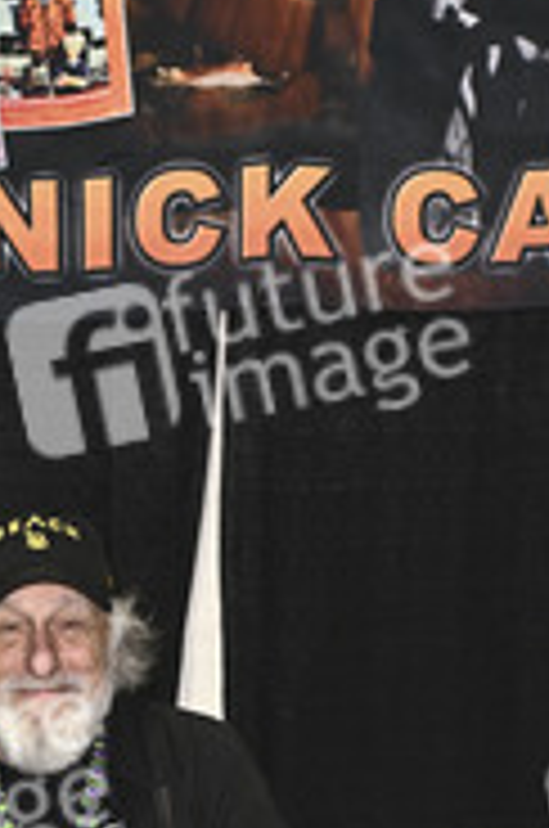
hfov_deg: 17.8
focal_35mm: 76
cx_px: 369
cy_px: 576
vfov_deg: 26.5
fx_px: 1745
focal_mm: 35
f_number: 3.5
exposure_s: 1/500
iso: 2500
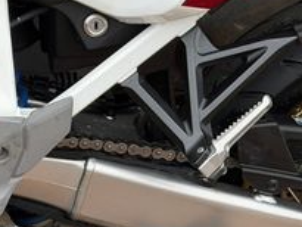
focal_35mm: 150
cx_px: -96
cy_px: 55
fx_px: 1309
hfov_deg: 12.7
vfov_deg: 9.9
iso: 64
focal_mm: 6.76
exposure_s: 1/1330
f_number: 1.78
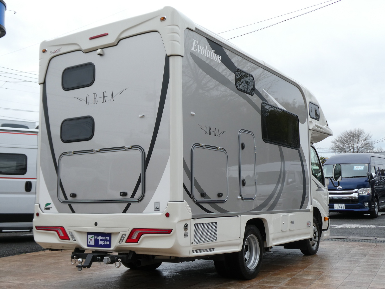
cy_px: 144
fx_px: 489
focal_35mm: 44
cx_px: 192
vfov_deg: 32.9
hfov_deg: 42.9
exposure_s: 1/500
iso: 80
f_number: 3.9
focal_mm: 7.8
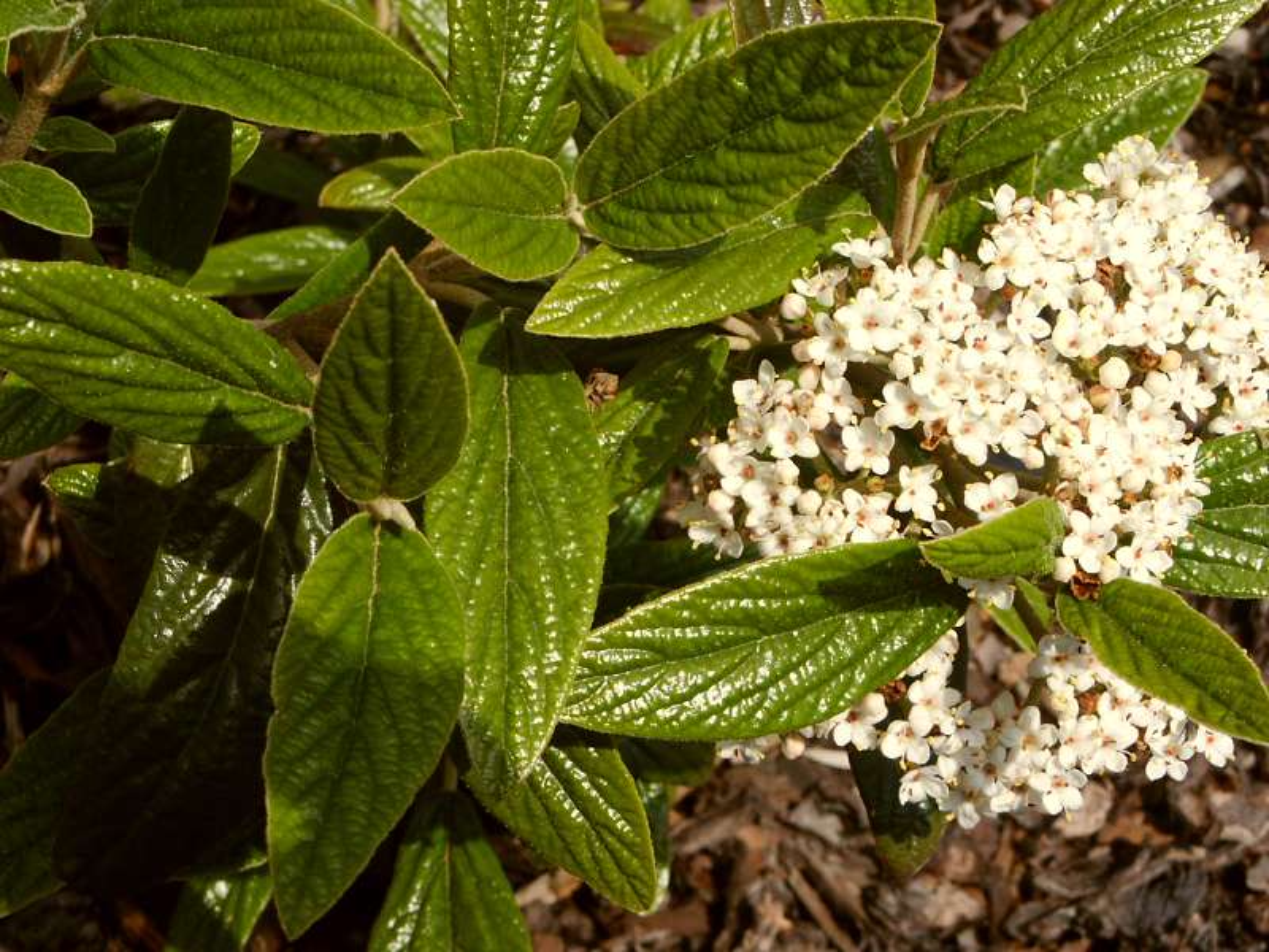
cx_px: 634
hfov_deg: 25.0
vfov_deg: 18.9
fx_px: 2859
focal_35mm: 78
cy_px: 476
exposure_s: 1/180
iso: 64
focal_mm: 15.54
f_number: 8
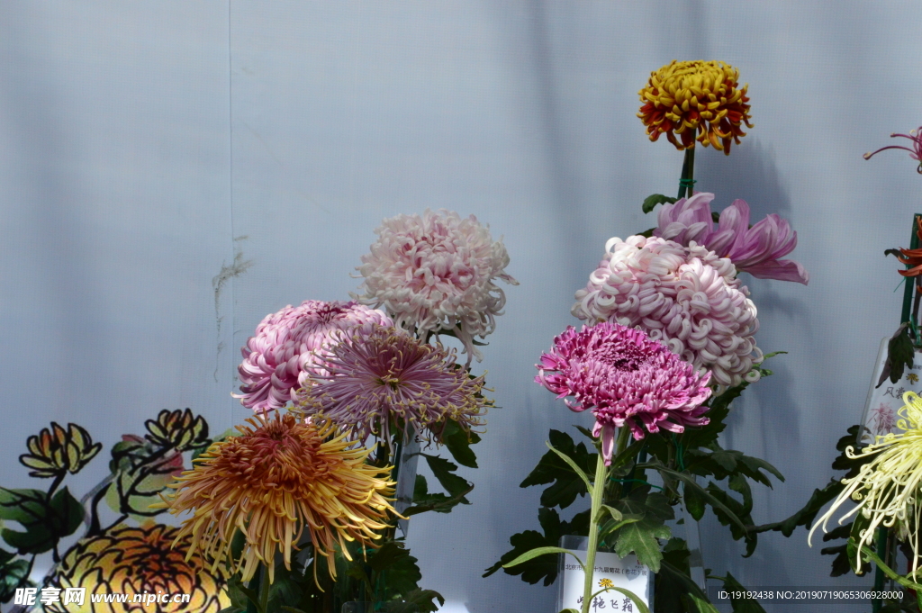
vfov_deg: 13.0
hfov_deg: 19.5
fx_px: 2687
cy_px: 306
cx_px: 461
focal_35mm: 105
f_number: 25
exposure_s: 1/250
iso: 640
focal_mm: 70
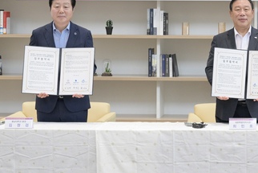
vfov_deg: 12.1
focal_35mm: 113
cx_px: 248
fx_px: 810
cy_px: 58
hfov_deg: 17.7
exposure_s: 1/250
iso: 2000
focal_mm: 52
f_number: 5
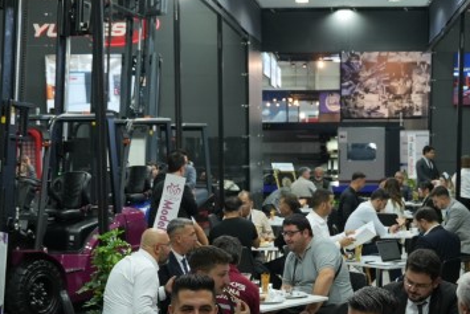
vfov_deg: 18.5
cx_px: 291
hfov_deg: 27.6
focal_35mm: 73
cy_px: 264
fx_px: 953
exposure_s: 1/320
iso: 1000
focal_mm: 24
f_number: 2.8
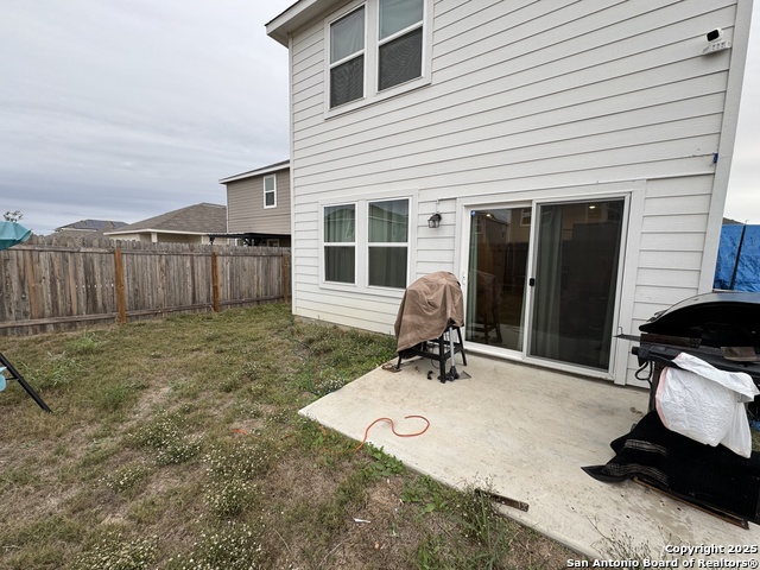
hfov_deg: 102.1
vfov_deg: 85.7
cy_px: 285
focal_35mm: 14
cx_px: 380
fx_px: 307
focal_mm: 2.22
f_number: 2.2
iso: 40
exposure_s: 1/119
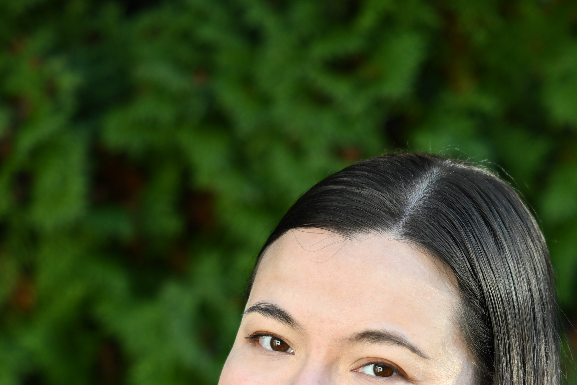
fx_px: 4744
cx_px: 391
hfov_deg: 7.0
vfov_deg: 4.6
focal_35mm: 296
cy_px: 576
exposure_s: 1/250
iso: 64
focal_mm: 85
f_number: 1.8
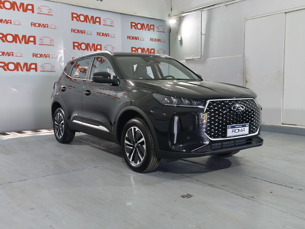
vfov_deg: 38.7
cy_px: 114
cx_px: 152
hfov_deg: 50.1
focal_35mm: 37
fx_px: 326
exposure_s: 1/50
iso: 250
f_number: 1.7
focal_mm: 5.35
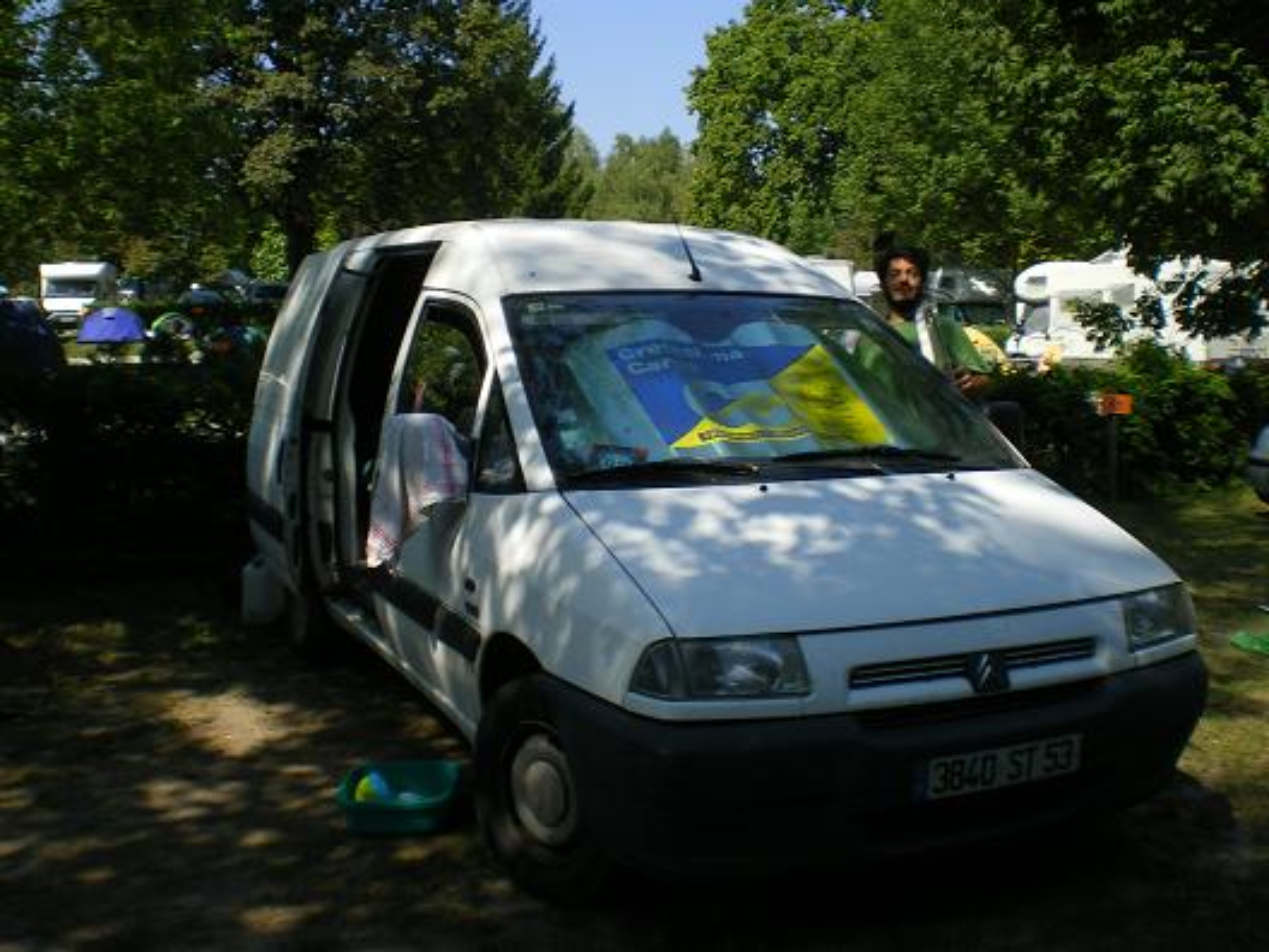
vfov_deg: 37.7
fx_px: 1393
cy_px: 476
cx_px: 634
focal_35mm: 38
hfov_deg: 49.0
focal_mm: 6.3
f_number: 4.6
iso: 64
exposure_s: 1/250
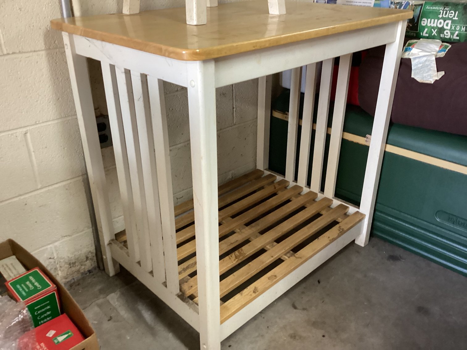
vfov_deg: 45.4
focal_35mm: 31
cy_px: 175
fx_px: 418
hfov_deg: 58.3
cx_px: 234
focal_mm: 3.3
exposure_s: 1/40
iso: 320
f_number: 2.4
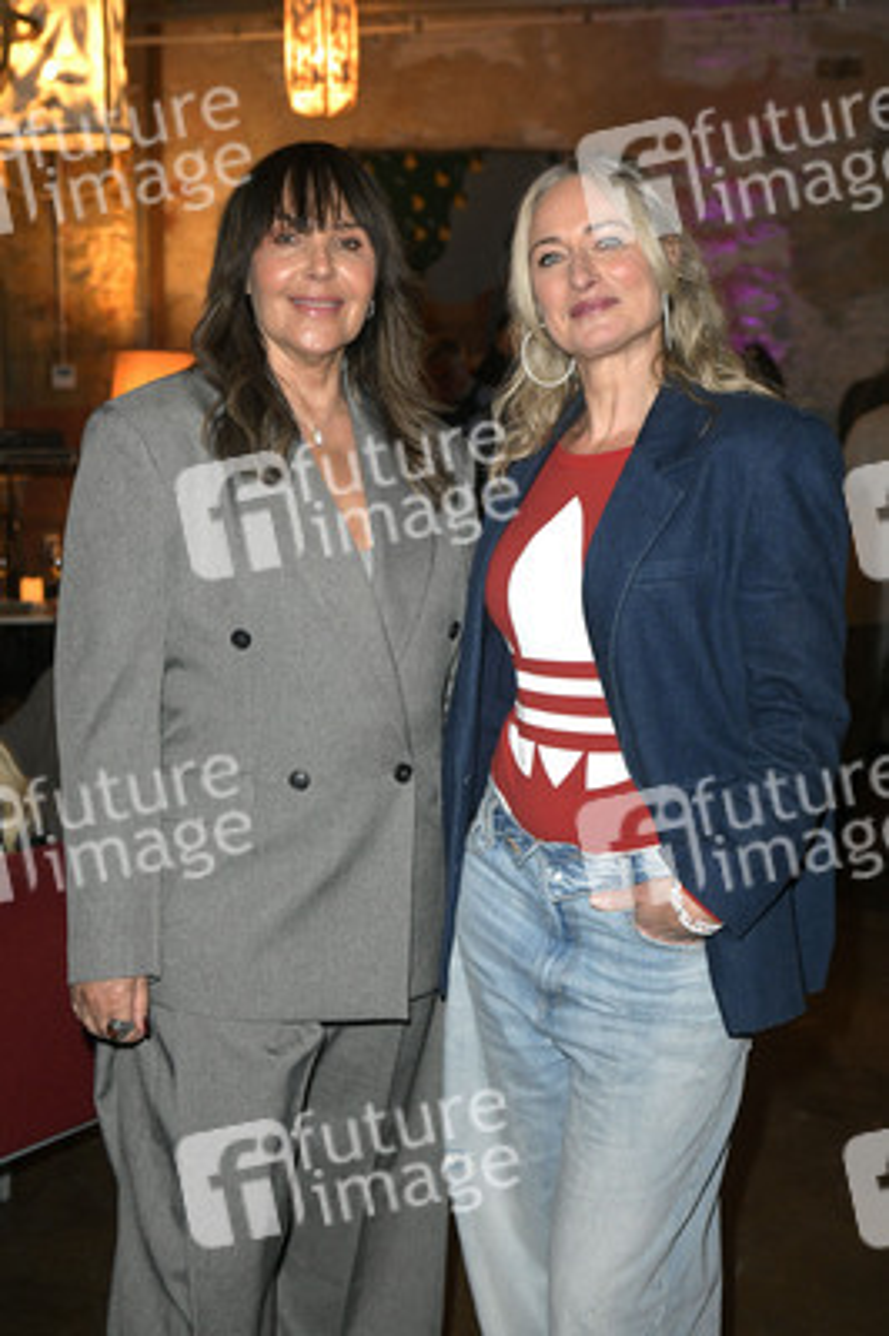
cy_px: 668
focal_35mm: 50
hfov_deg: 26.9
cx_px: 444
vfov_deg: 39.6
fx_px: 1855
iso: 2000
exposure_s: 1/200
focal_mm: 50
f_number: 6.3
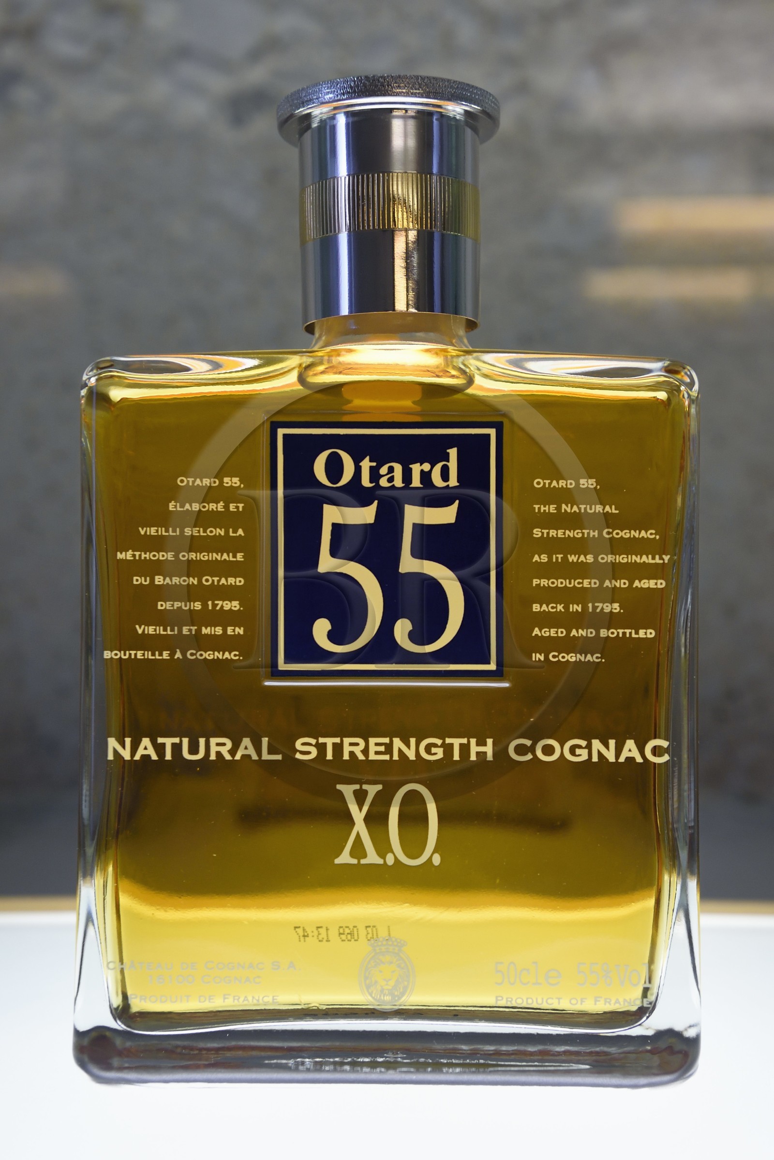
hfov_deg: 28.1
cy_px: 580
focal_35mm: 48
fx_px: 1548
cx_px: 387
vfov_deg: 41.1
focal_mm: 48
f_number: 7.1
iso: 800
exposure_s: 1/60
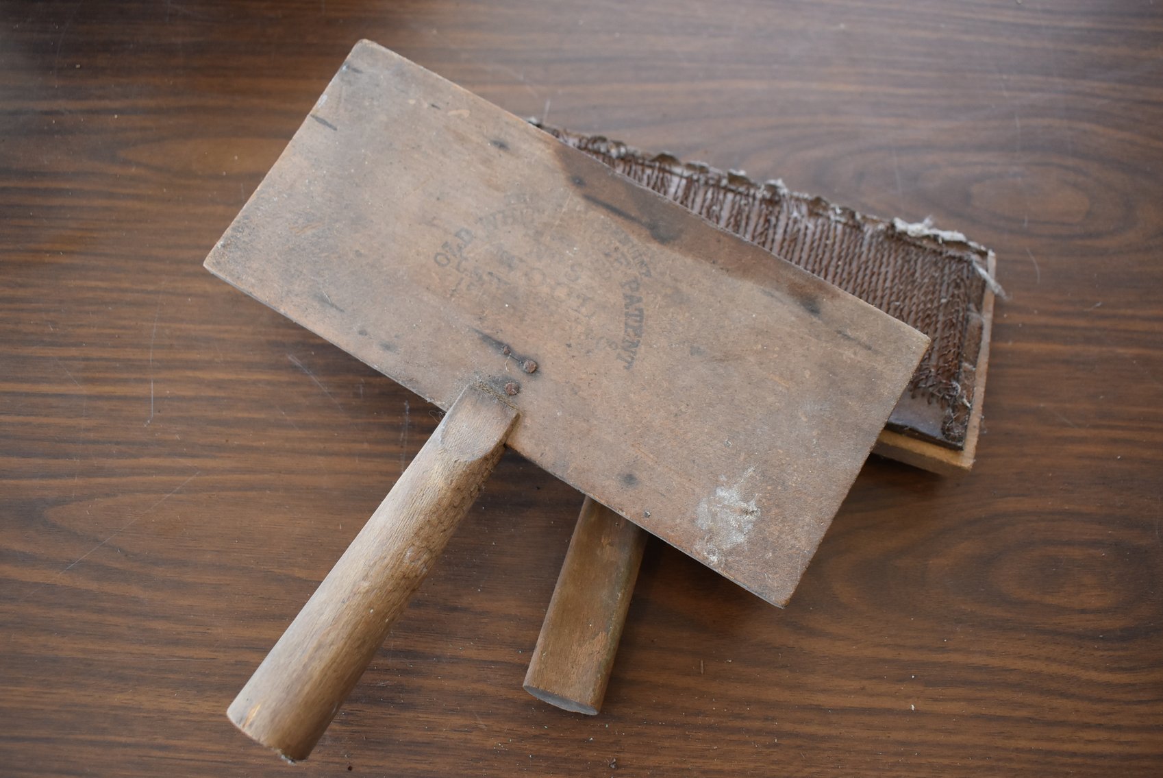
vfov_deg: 40.0
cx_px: 582
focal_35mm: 33
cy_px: 389
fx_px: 1067
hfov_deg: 57.2
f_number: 4
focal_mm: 22
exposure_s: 1/125
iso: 800
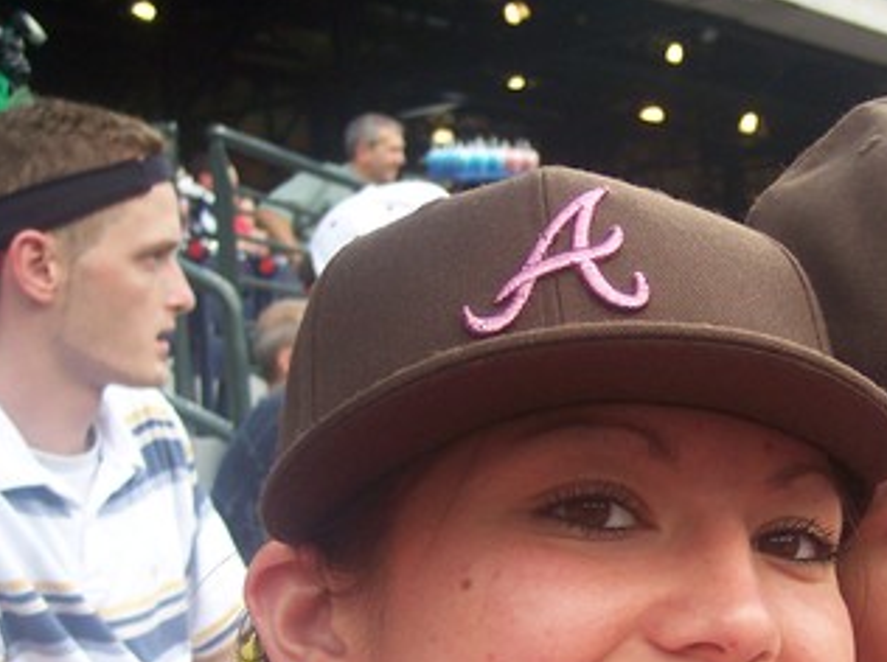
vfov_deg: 18.8
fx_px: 1970
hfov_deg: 24.3
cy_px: 562
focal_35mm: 77
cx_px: 873
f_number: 2.8
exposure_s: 1/125
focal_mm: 8
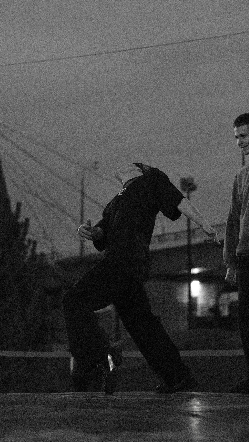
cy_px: 188
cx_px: 145
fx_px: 1103
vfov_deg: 22.7
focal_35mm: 94
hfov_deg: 12.9
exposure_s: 1/640
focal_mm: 50
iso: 4000
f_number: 2
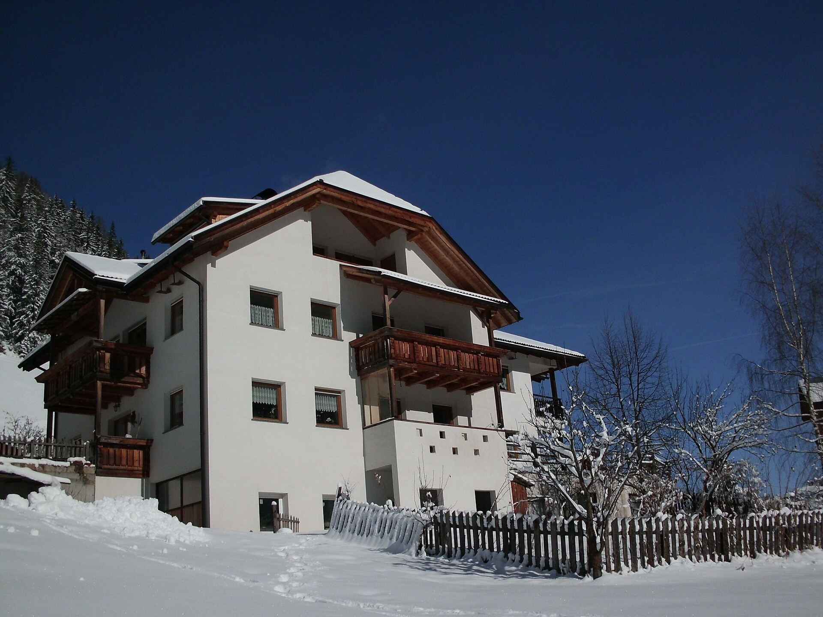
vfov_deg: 39.7
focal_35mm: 36
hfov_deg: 51.4
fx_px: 856
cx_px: 412
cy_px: 308
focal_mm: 6.3
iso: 64
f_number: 7.3
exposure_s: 1/1250
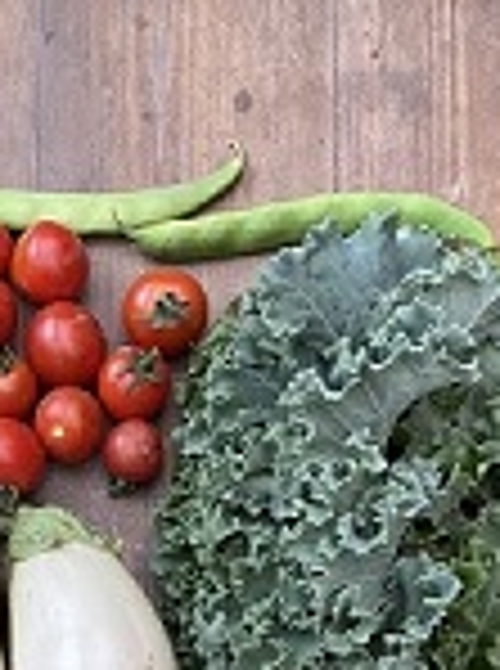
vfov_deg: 24.9
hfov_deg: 20.6
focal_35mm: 70
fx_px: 1354
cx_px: 63
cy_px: 823
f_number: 1.6
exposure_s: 1/121
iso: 64
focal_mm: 4.2
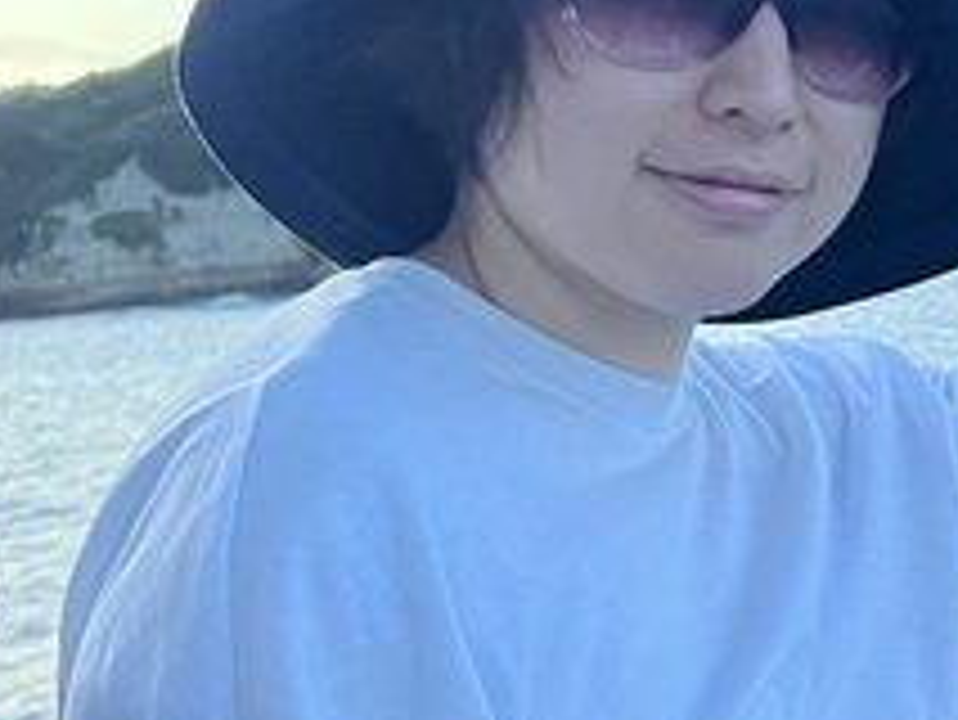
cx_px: 1237
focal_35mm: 78
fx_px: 2160
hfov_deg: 22.4
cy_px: 428
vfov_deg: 18.9
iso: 200
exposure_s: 1/60
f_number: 1.5
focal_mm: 5.7
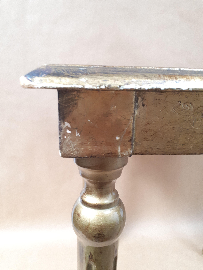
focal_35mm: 27
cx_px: 102
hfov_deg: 51.4
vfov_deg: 65.3
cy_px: 135
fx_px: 211
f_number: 1.9
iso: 200
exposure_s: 1/17
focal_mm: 3.6
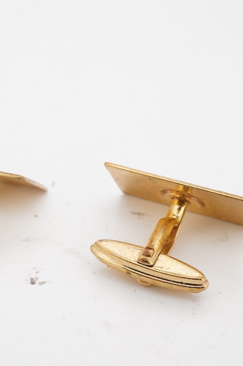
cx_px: 51
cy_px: 183
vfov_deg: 29.7
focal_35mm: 68
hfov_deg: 19.8
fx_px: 689
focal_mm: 30
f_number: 22
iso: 320
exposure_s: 1/160
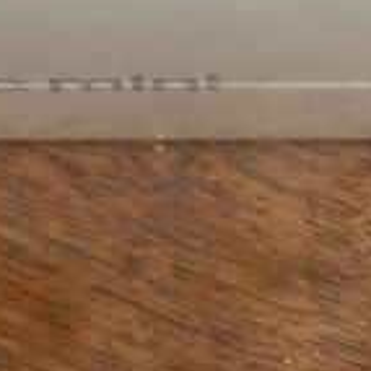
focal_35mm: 173
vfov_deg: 9.5
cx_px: 26
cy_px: -353
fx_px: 2098
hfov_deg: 10.0
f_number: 1.8
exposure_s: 1/121
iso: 64
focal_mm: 3.99
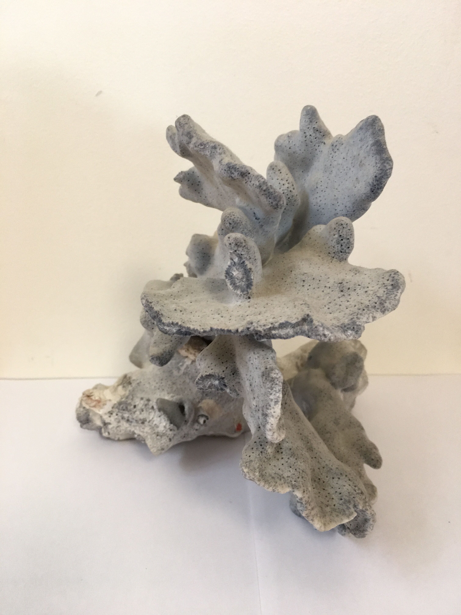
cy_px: 308
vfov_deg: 61.7
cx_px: 230
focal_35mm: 29
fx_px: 515
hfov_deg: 48.2
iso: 200
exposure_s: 1/17
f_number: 2.2
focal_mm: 4.15
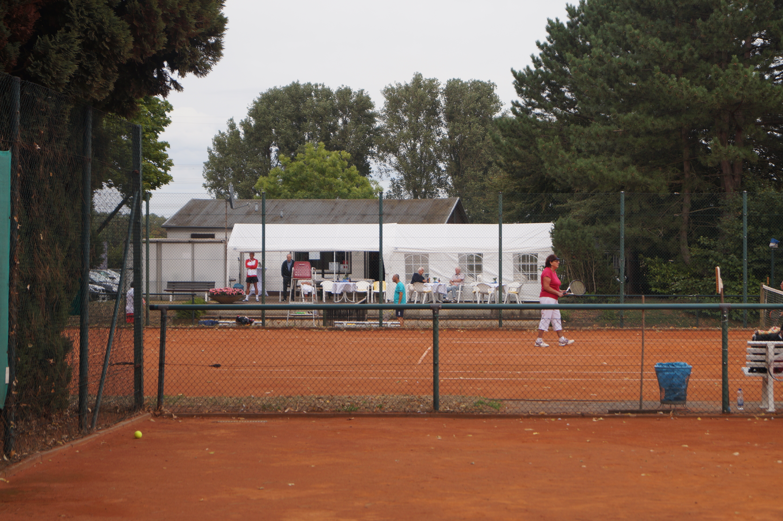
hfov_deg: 24.6
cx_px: 392
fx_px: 1793
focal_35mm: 82
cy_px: 260
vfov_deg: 16.5
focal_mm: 55
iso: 125
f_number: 5.6
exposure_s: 1/160
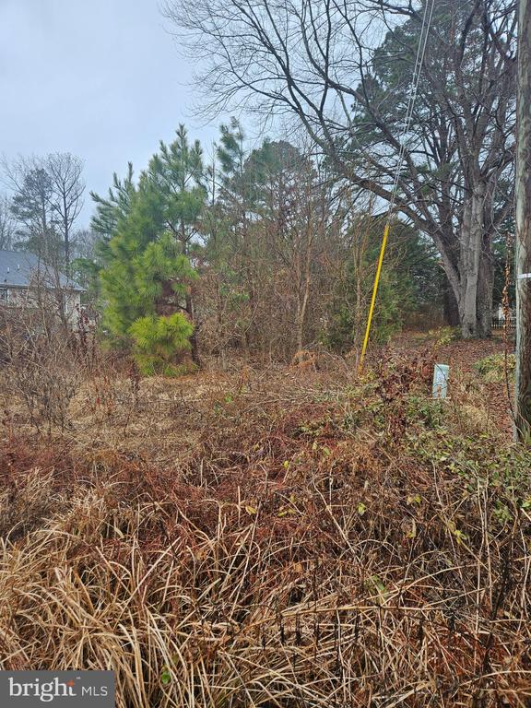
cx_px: 266
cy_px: 354
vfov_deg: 73.9
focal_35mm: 23
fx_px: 470
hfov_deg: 58.9
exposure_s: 1/171
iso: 25
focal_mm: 5.4
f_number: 1.8
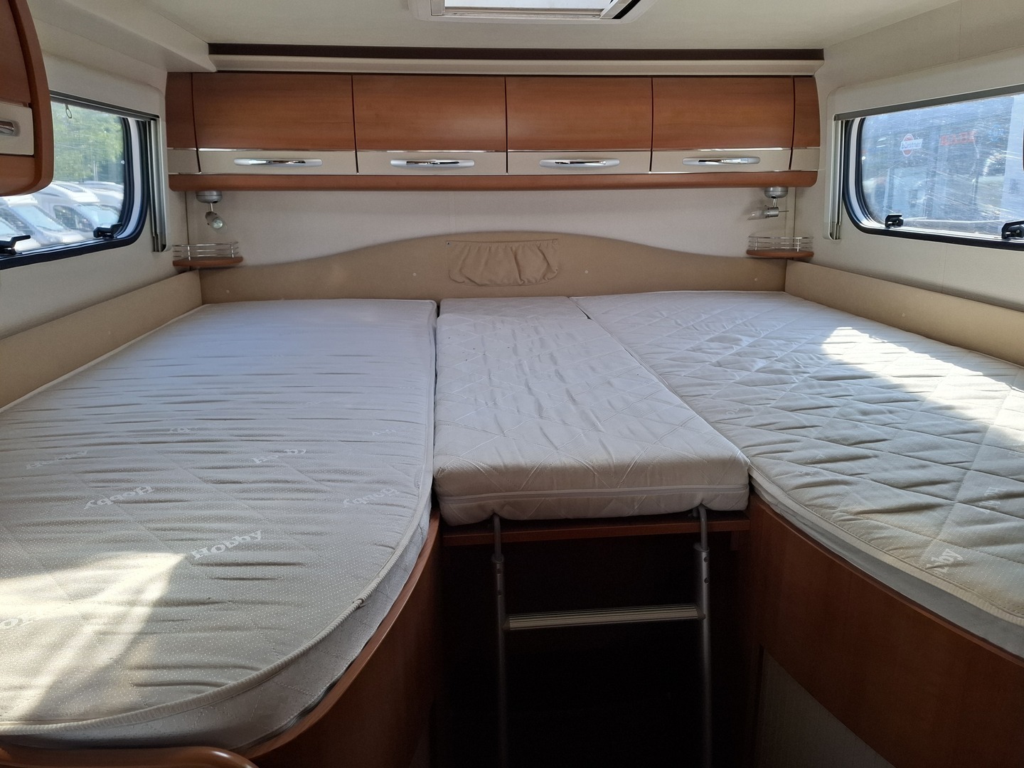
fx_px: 680
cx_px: 512
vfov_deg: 58.9
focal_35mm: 23
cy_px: 384
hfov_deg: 73.9
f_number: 1.8
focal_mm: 5.54
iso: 50
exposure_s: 1/243
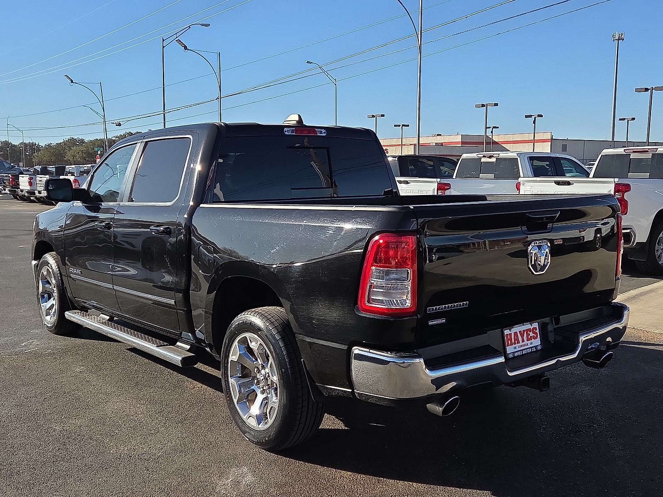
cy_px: 248
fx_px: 709
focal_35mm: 37
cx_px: 332
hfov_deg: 50.1
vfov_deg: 38.7
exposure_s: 1/1250
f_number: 1.8
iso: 25
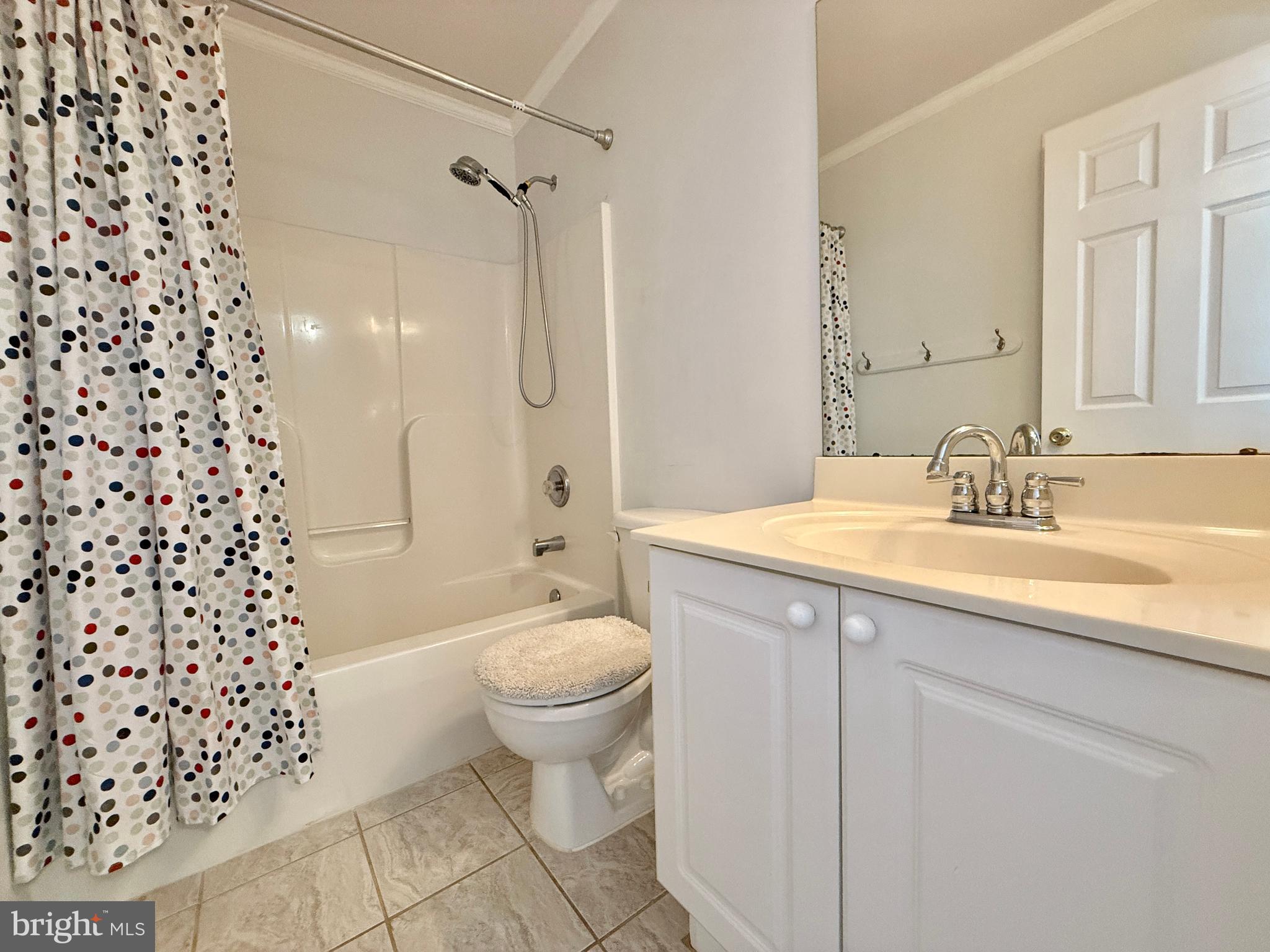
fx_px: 514
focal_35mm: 14
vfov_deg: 85.7
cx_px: 635
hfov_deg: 102.1
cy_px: 476
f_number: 2.2
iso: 400
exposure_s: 1/60
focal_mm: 2.22
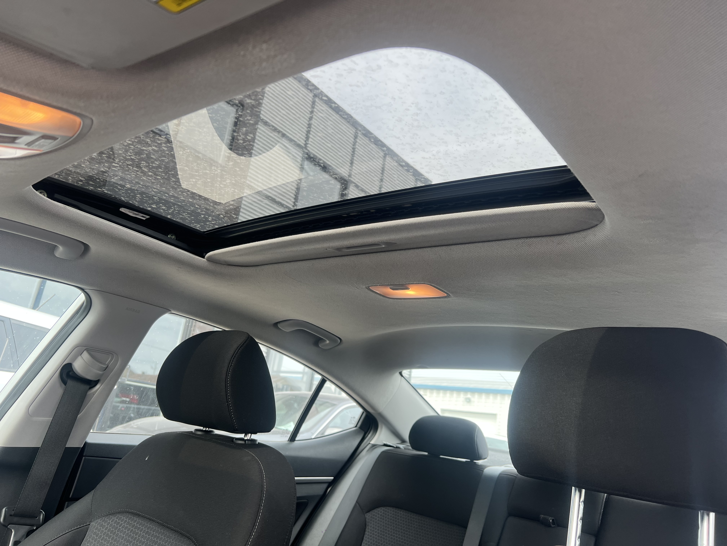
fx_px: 546
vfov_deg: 53.1
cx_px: 364
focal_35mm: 26
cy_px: 273
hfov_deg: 67.3
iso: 40
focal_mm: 5.7
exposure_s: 1/216
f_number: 1.5
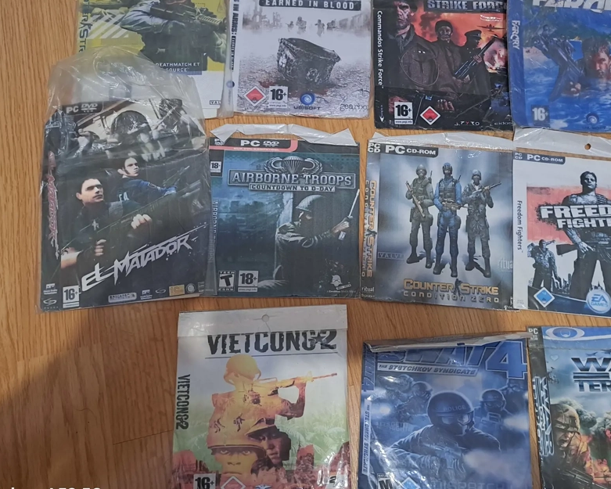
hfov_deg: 58.6
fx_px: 543
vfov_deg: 48.5
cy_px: 246
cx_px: 344
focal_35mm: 30
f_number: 1.8
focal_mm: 5.23
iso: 400
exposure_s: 1/25
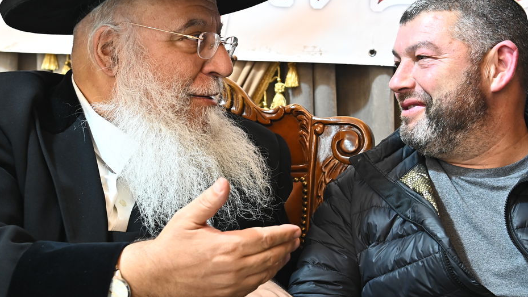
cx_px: 309
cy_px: 109
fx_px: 1148
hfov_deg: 25.9
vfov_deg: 14.7
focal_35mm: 82
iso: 2000
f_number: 5.6
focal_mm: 52
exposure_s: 1/125
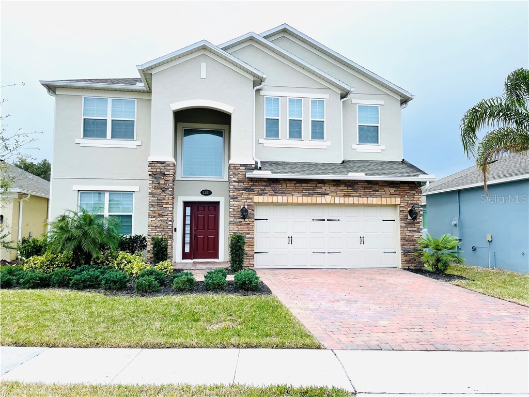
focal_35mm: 26
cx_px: 264
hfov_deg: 67.3
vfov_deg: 53.1
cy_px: 198
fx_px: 397
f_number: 1.6
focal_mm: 4.2
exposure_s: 1/972
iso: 32
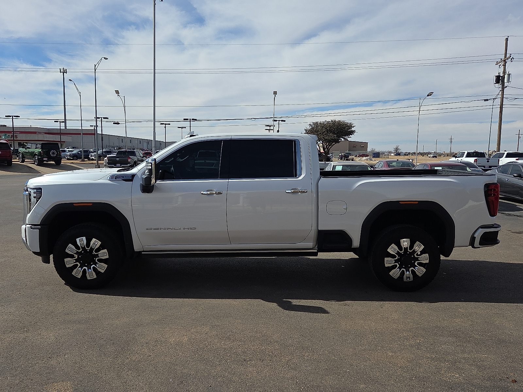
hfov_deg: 61.7
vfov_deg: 48.2
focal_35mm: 29
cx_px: 262
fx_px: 438
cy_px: 196
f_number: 1.8
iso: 78
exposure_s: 1/10000
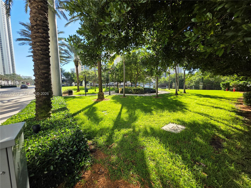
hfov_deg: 106.2
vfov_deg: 89.9
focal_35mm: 13
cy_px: 94
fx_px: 94
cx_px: 126
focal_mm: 2.2
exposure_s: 1/812
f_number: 1.9
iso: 40
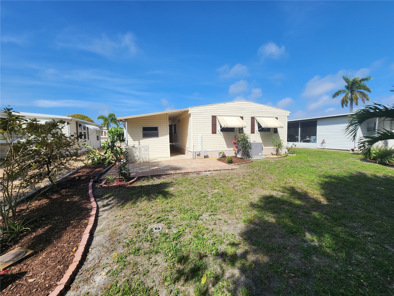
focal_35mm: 13
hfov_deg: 106.2
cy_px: 148
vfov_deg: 89.9
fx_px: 148
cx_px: 197
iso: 50
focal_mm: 2.2
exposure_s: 1/2175
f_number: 2.2
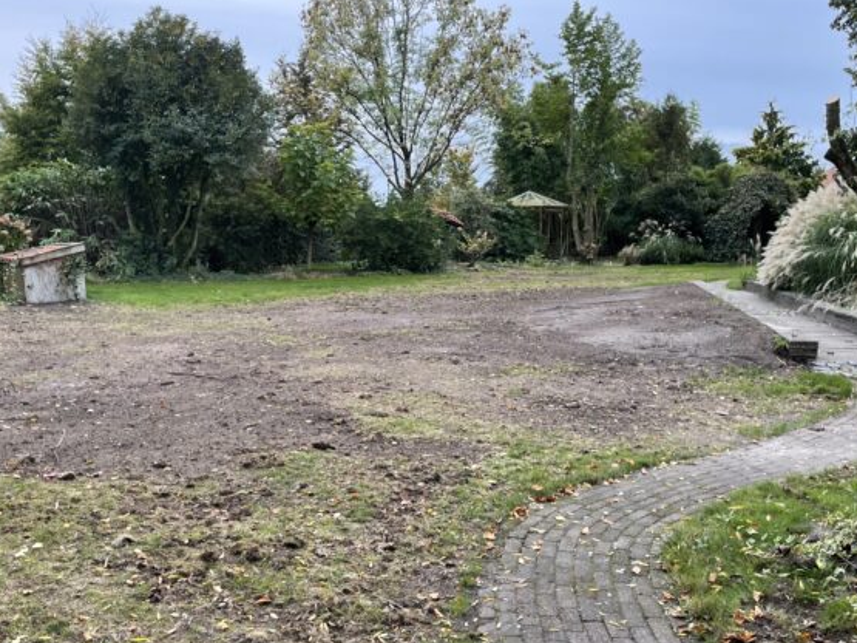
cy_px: 385
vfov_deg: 39.5
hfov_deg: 51.3
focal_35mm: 36
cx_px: 408
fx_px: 891
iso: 40
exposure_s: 1/121
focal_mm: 4.2
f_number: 1.6
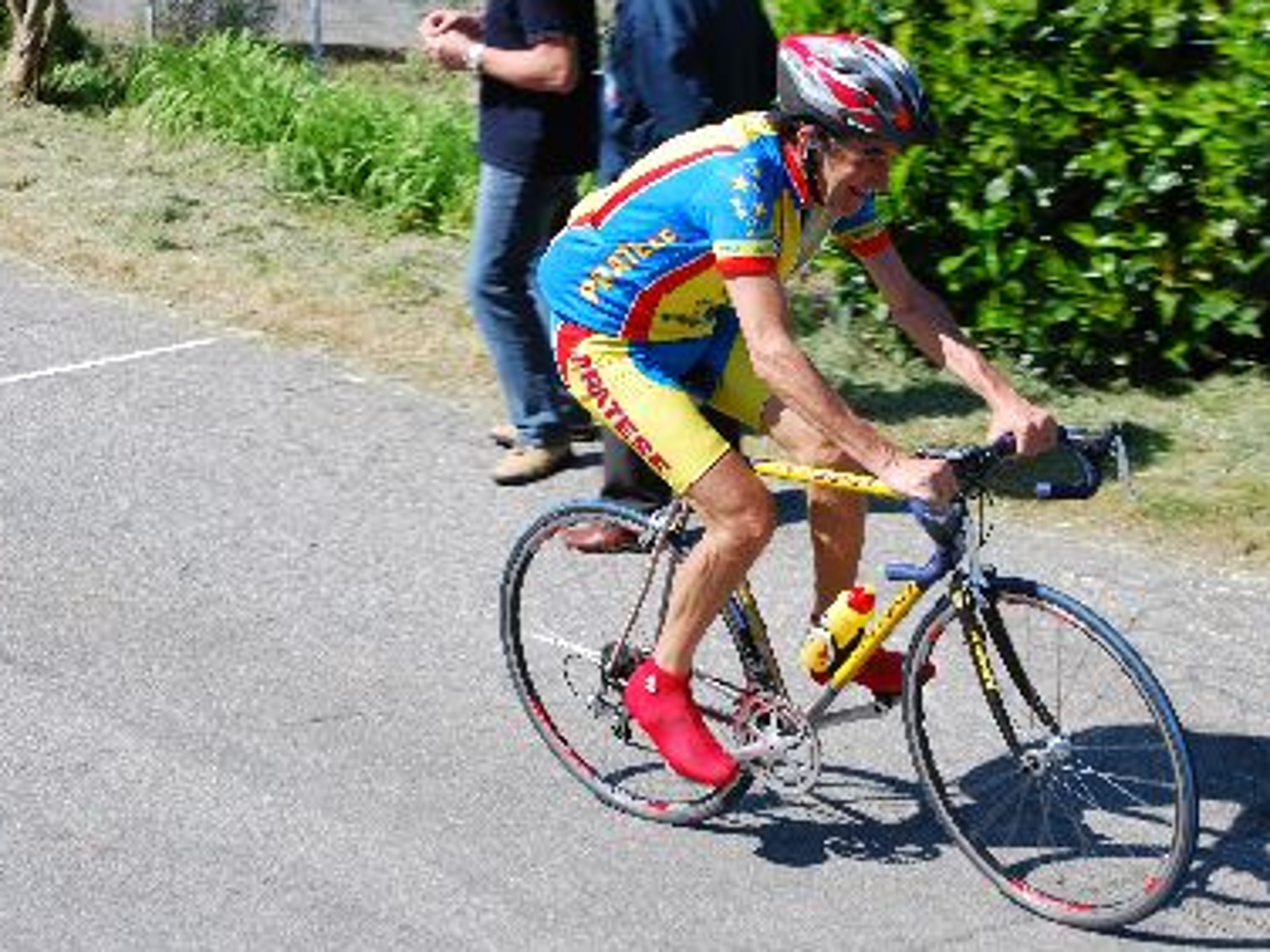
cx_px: 716
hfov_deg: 18.4
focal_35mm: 107
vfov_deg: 13.8
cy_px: 447
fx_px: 3926
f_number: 9
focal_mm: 62
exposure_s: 1/125
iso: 100
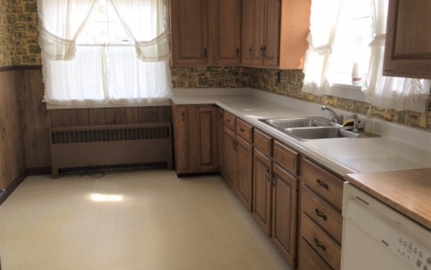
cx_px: 216
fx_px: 364
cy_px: 131
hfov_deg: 61.2
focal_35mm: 31
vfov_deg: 40.6
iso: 25
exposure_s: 1/60
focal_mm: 4.15
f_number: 2.2
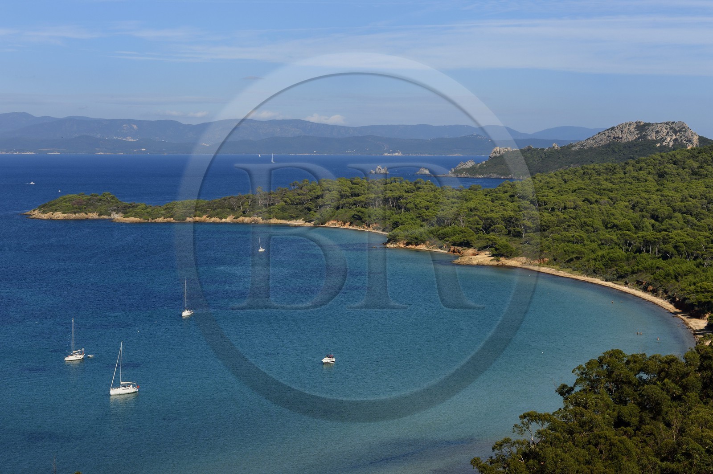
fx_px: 1623
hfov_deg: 24.8
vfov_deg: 16.6
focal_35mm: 82
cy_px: 237
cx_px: 356
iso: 200
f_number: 16
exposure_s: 1/250
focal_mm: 82
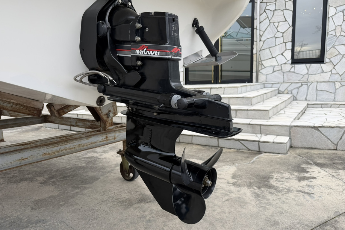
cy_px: 117
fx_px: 249
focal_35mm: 26
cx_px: 169
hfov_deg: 69.4
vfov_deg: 49.6
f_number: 1.78
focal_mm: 6.76
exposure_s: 1/979
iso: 80
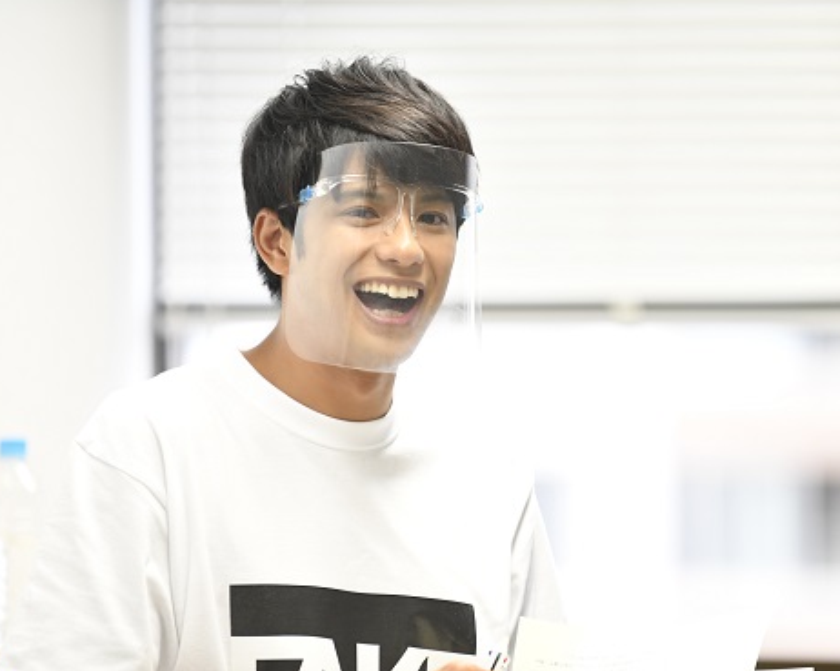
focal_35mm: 244
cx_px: 445
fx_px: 6062
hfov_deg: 7.9
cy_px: 338
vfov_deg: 6.3
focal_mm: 200
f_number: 2.8
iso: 2000
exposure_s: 1/250
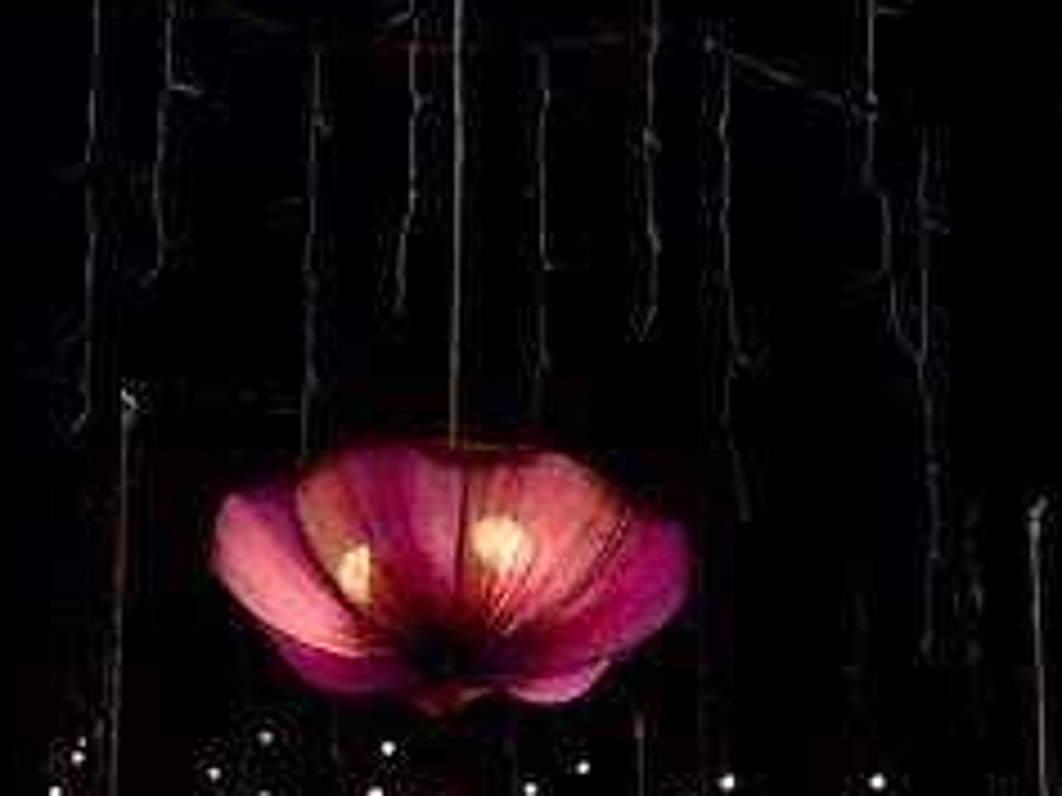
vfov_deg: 9.1
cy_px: 1309
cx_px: 950
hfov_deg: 12.5
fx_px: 4817
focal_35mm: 157
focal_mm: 4.27
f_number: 1.8
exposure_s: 1/50
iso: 344
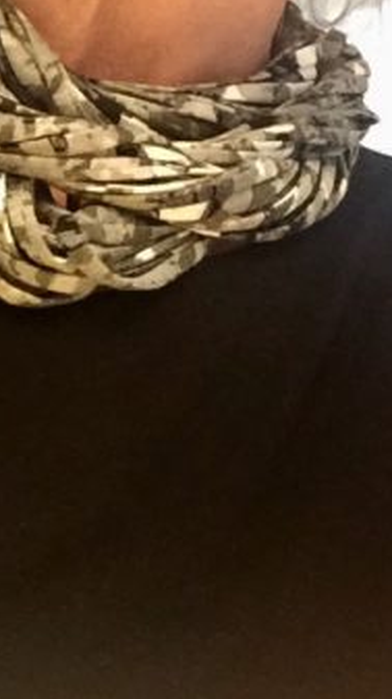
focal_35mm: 77
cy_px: 207
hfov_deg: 15.2
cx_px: 448
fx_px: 1426
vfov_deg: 27.3
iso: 320
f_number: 2.2
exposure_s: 1/20
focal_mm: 2.65
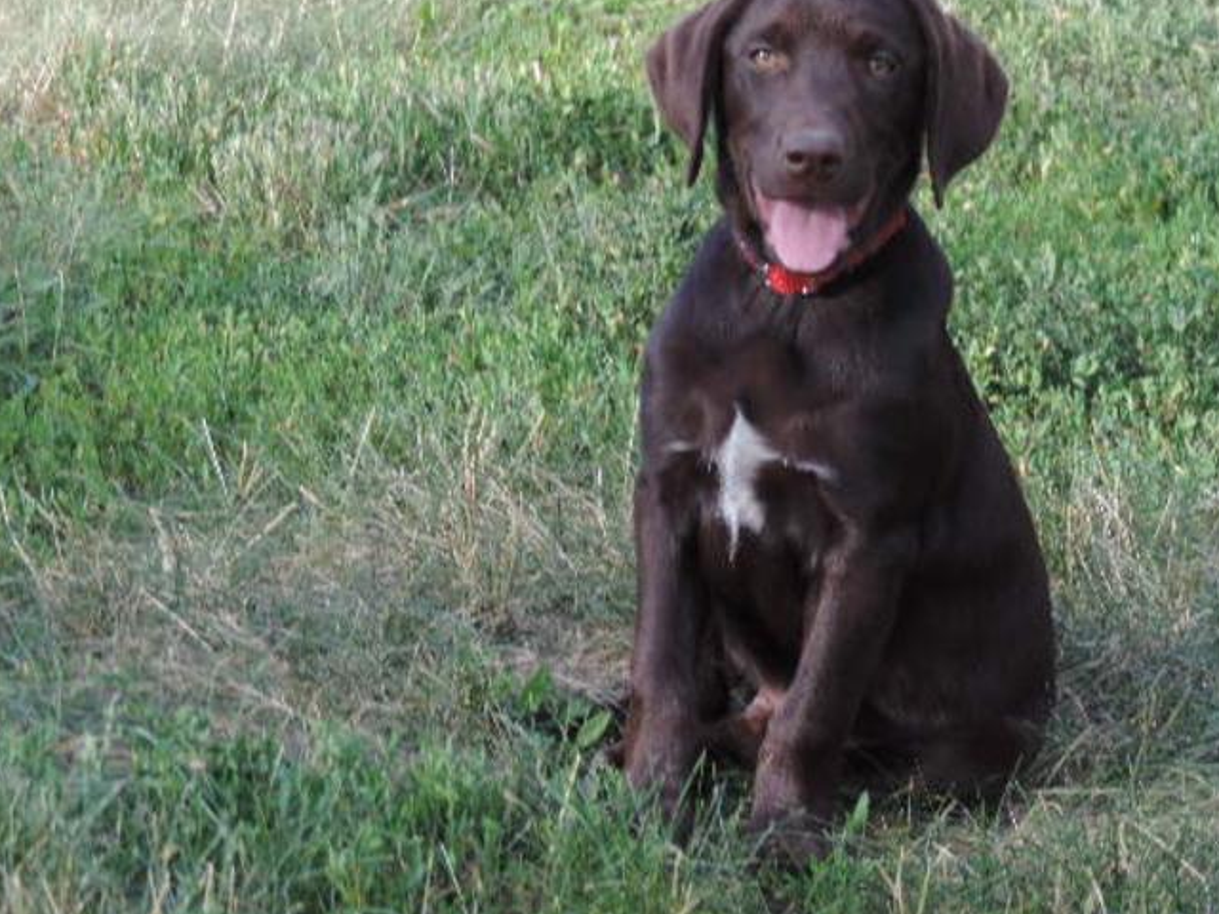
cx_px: 695
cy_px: 377
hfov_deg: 13.2
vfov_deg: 9.9
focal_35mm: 150
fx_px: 5282
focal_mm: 21.4
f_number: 4.2
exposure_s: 1/100
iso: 125
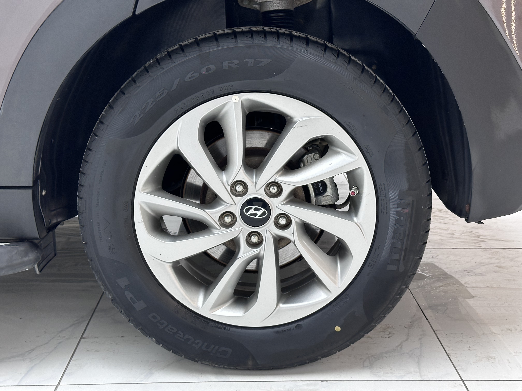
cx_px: 261
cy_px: 196
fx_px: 724
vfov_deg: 30.3
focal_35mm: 48
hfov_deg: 39.7
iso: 160
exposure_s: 1/100
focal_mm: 6.86
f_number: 1.78
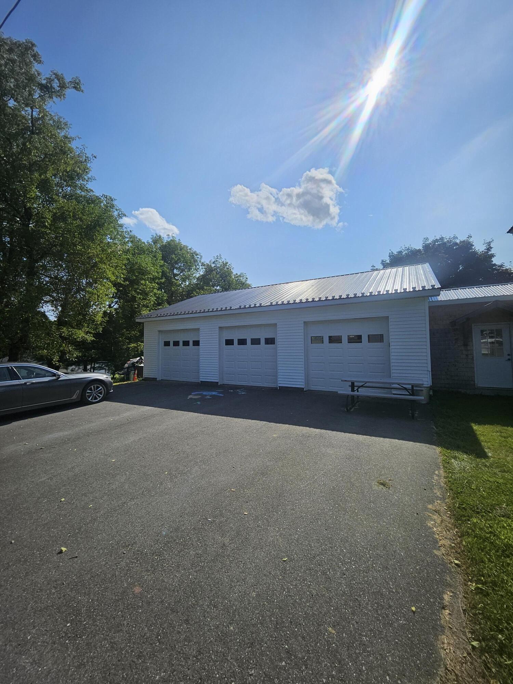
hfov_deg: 89.9
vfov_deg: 106.2
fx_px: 257
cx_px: 256
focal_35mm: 13
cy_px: 342
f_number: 2.2
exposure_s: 1/2604
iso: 32
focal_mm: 1.74
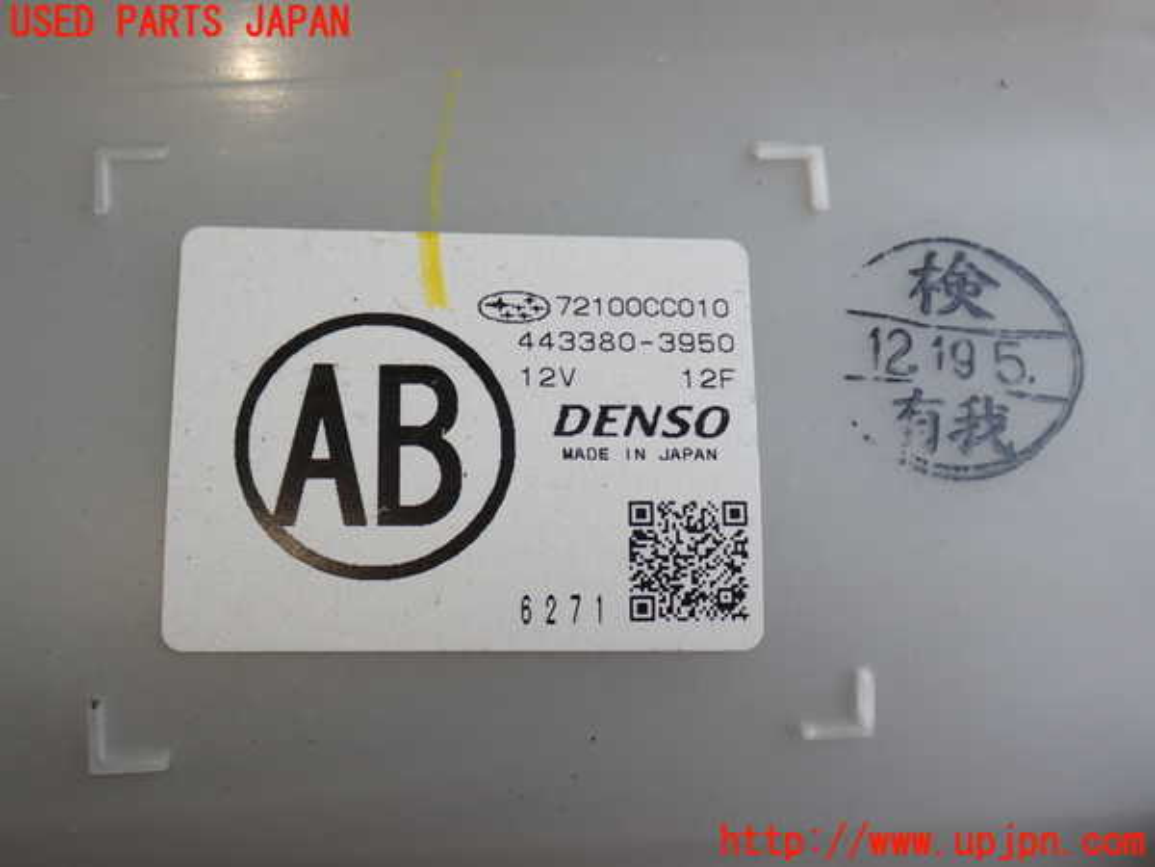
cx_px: 578
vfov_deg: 30.9
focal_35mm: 47
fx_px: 1568
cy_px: 434
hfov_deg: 40.4
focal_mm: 8.4
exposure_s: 1/100
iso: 100
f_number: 4.5
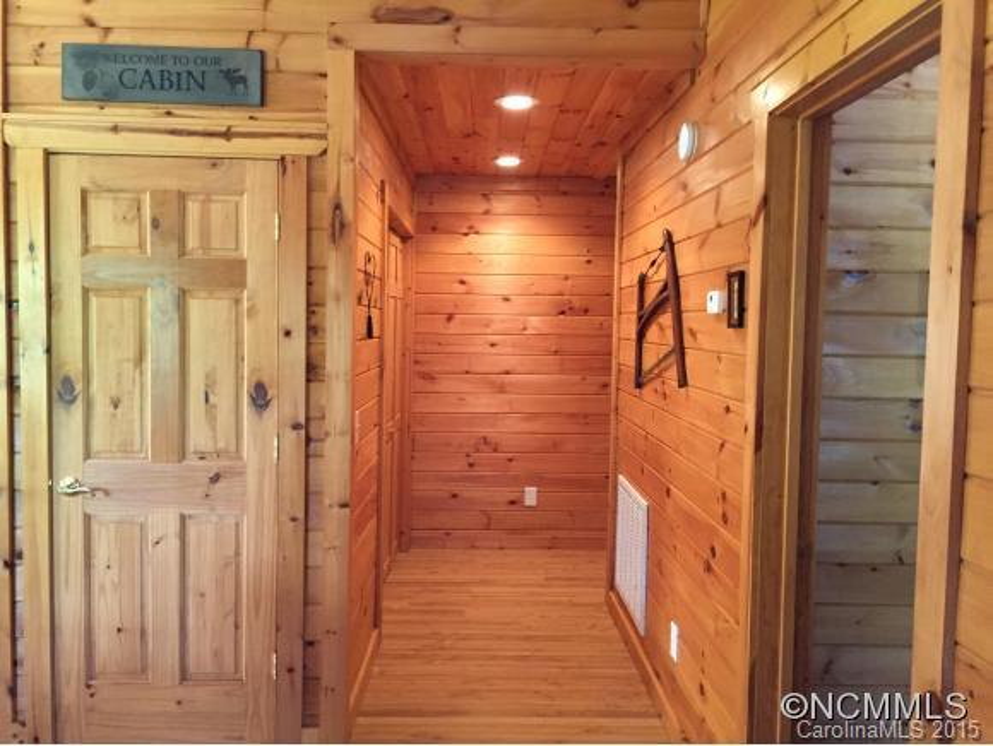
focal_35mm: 29
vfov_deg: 48.3
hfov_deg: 61.6
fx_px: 833
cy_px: 373
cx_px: 496
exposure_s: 1/24
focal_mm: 4.15
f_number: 2.2
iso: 250
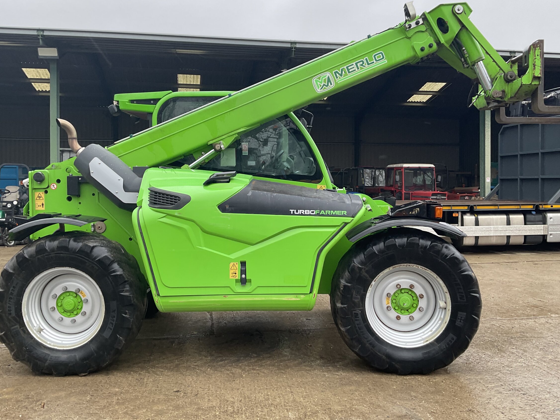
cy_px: 194
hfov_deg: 55.4
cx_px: 275
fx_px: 534
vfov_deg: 42.9
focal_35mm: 33
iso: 25
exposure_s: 1/120
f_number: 1.8
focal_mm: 3
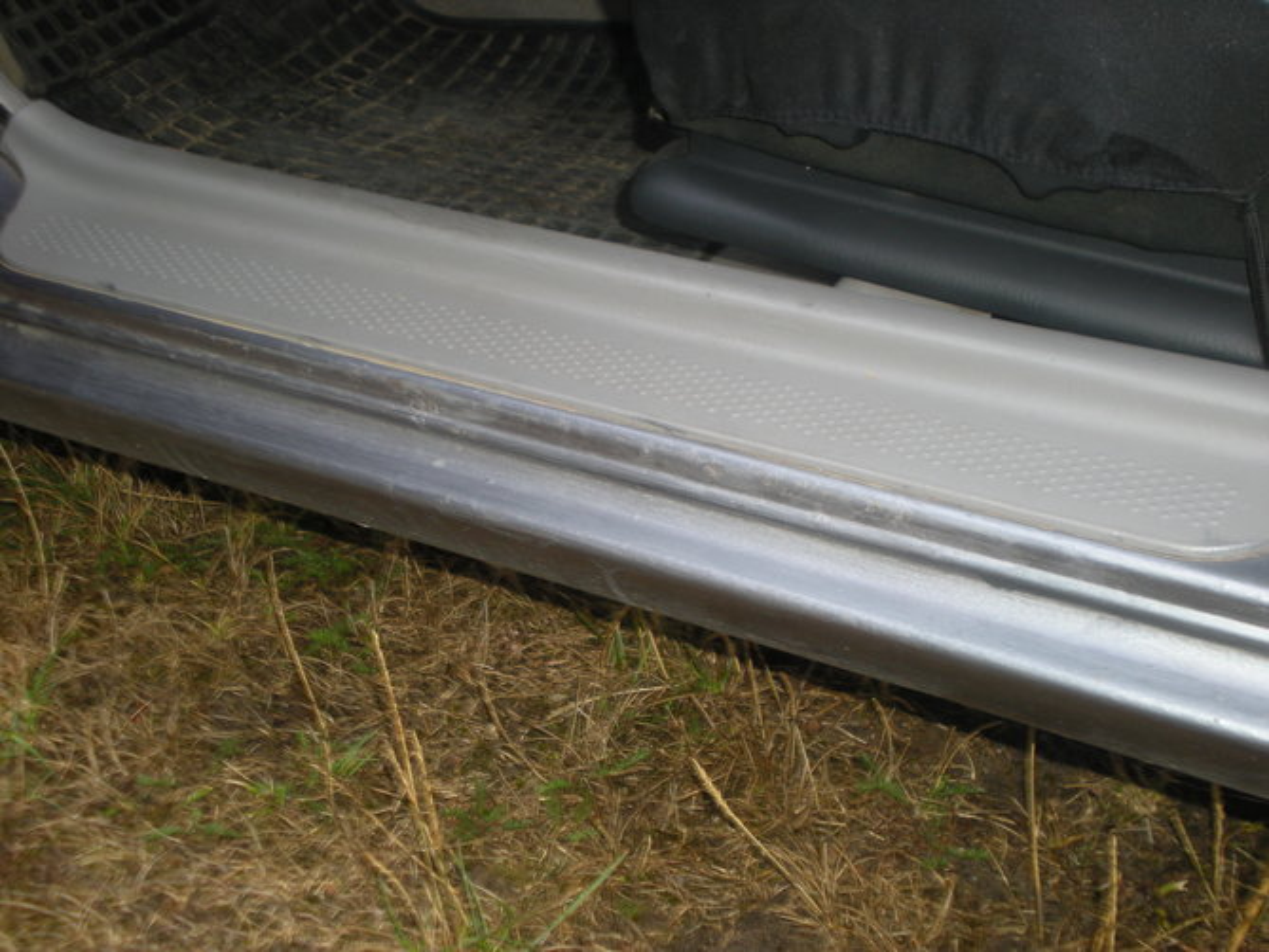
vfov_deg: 26.1
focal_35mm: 56
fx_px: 2053
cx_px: 634
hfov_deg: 34.3
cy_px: 476
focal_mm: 9.3
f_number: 3.9
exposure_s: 1/56.4
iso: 91
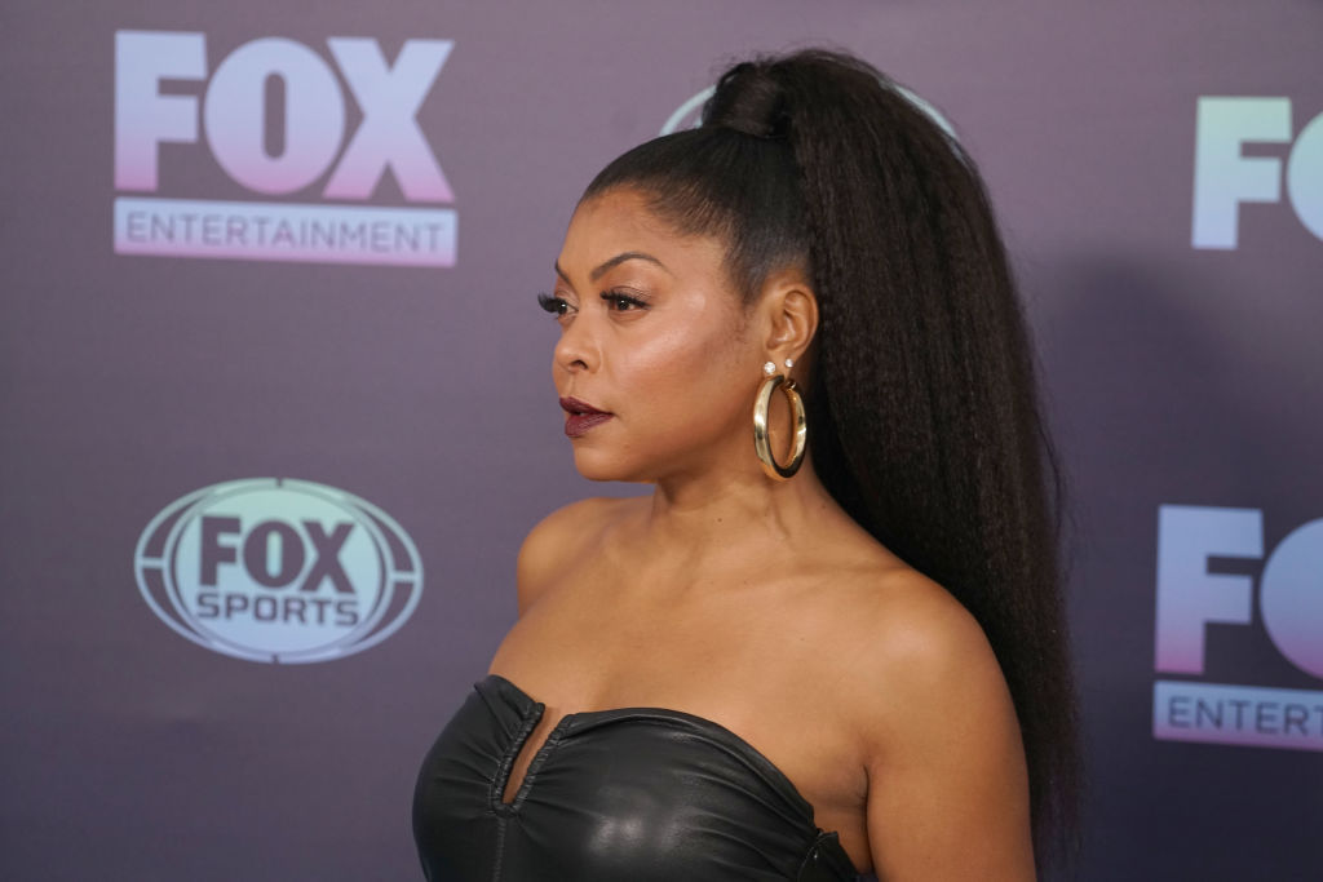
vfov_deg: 10.2
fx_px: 4925
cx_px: 662
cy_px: 441
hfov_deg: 15.3
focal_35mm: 134
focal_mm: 134
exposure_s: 1/125
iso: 1600
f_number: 4
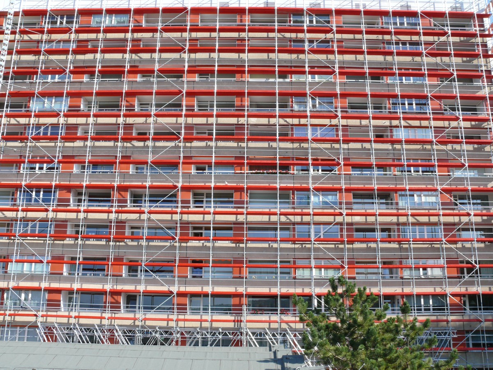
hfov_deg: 52.6
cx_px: 246
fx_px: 498
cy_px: 185
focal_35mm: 35
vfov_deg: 40.7
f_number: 5.6
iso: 100
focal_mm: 7.4
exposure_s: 1/200
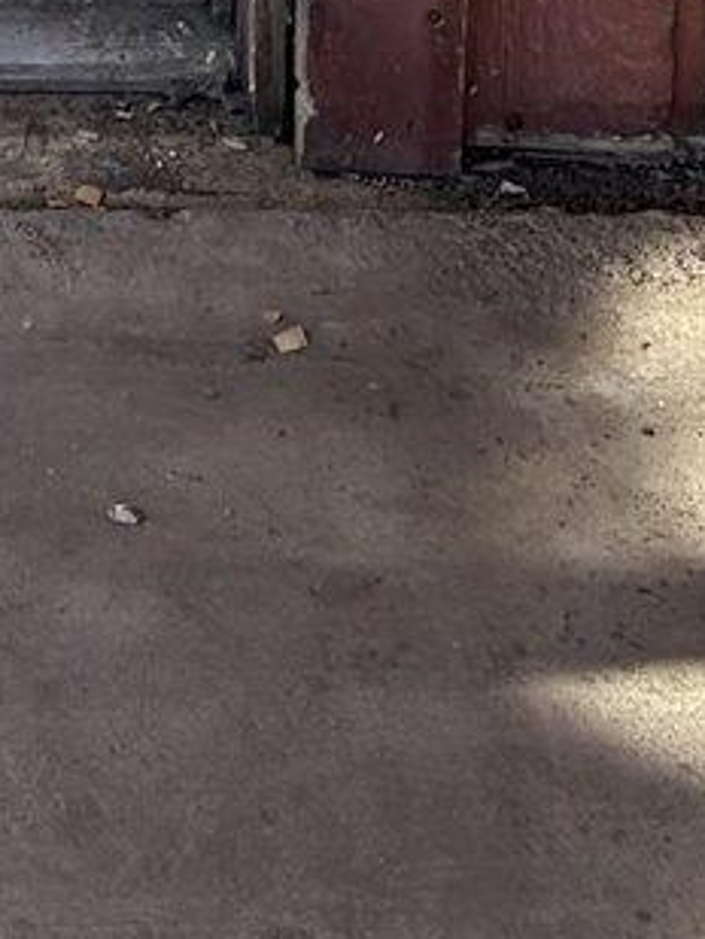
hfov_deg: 7.5
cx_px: -495
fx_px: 5264
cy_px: -2282
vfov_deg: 8.0
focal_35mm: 194
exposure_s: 1/543
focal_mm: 5.96
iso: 64
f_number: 1.6
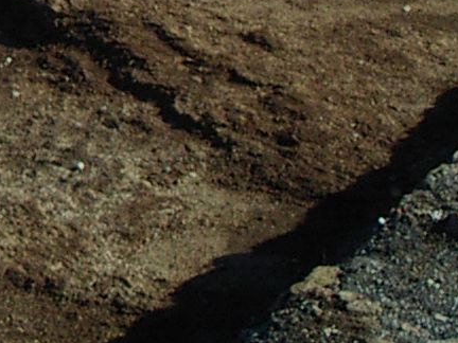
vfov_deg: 7.9
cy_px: -300
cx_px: -276
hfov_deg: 10.5
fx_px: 2382
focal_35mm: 180
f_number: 4.8
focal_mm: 5.8
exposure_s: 1/400
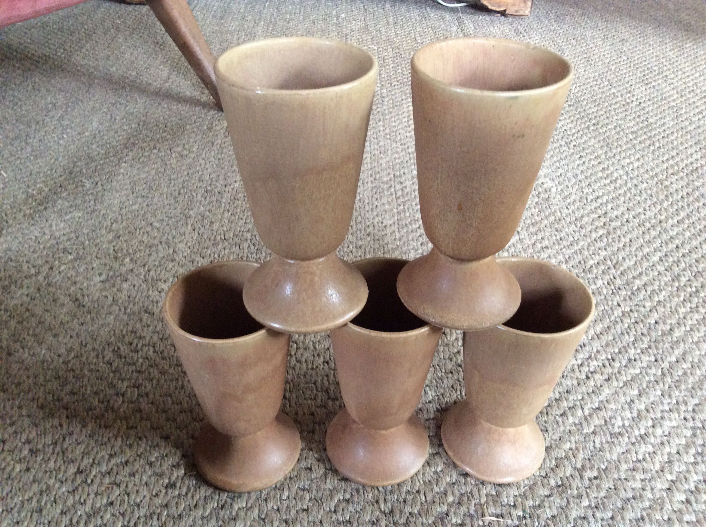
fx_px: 652
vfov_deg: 44.1
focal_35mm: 32
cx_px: 353
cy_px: 264
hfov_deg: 56.9
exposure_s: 1/25
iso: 250
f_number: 2.4
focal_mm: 3.3
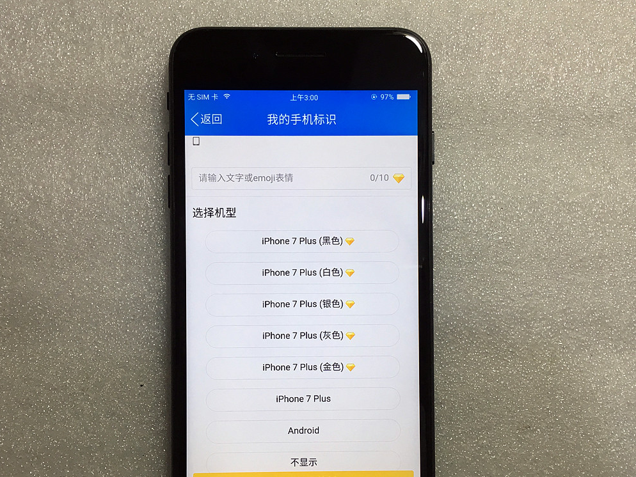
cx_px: 308
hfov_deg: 52.6
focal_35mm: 35
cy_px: 284
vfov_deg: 40.6
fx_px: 643
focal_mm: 4.15
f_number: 2.2
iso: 80
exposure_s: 1/33
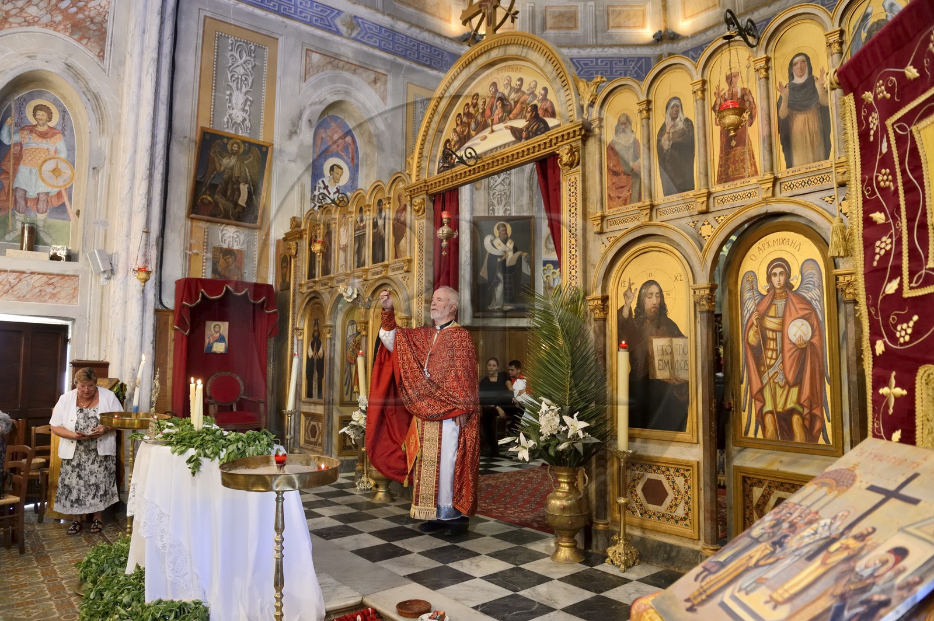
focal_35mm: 24
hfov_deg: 73.8
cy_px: 310
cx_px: 467
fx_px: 622
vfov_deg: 53.1
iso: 1600
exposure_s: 1/60
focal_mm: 24
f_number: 4
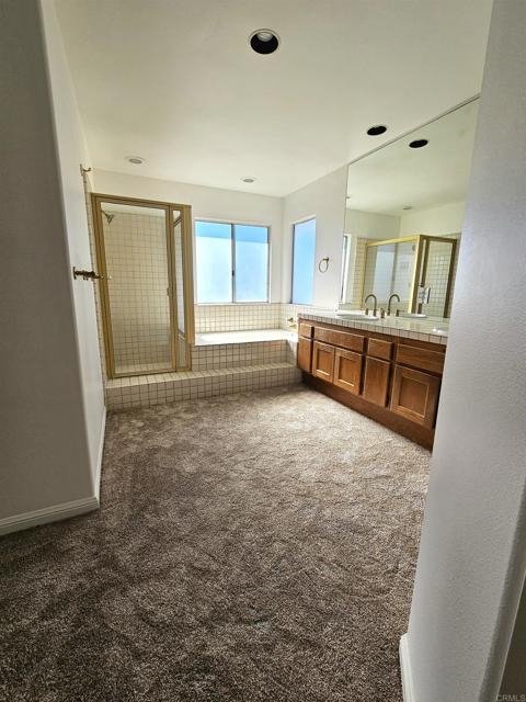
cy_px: 351
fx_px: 263
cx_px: 263
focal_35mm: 13
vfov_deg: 106.2
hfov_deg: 89.9
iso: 50
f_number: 2.2
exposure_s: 1/345
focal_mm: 2.2
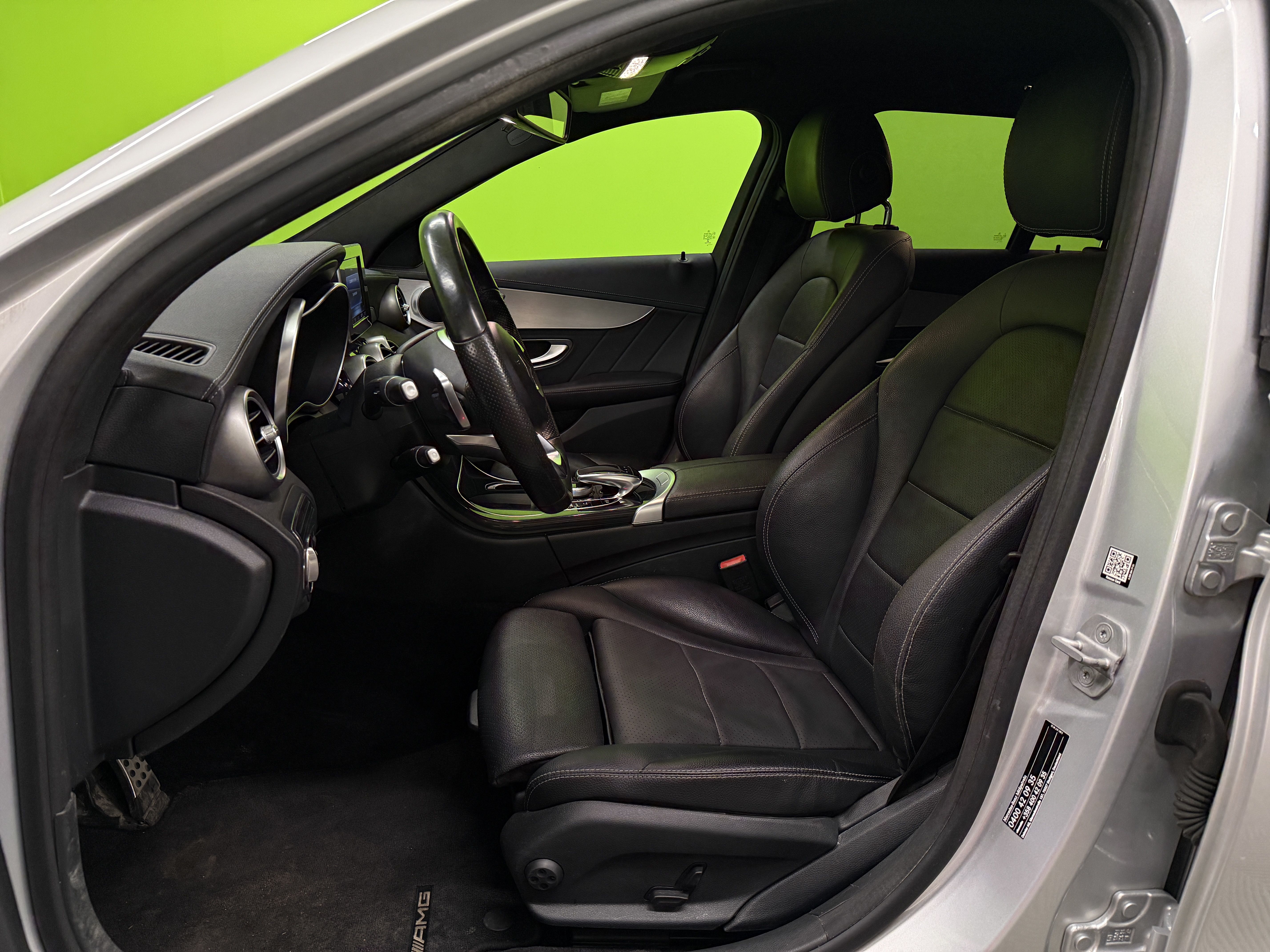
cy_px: 476
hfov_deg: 71.6
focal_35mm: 24
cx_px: 635
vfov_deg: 56.8
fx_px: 881
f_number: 1.78
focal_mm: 6.76
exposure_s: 1/100
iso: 250
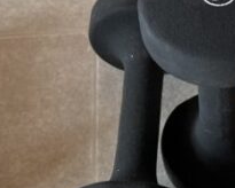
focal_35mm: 103
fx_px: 716
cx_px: 232
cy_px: 91
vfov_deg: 15.0
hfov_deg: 18.2
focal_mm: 6.76
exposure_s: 1/77
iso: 200
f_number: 1.78
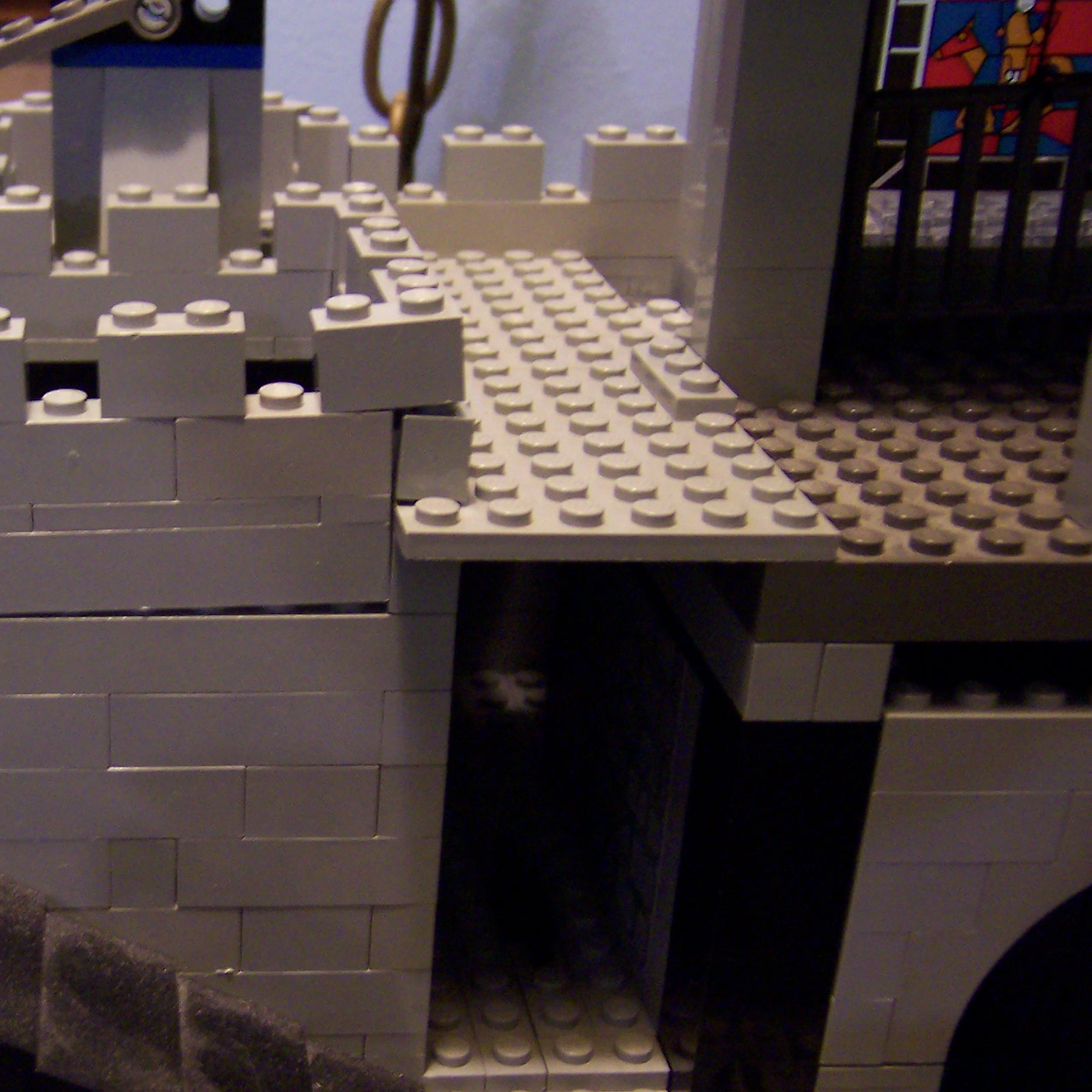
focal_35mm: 54
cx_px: 118
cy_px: 660
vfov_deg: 31.5
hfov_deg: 30.3
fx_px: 1927
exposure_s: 1/8
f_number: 2.8
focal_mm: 5.5
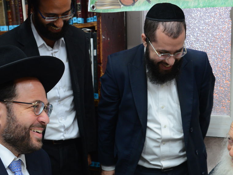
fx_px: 451
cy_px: 133
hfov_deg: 29.0
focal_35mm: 67
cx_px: 121
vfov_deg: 21.7
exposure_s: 1/100
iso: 1600
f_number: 5
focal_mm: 38
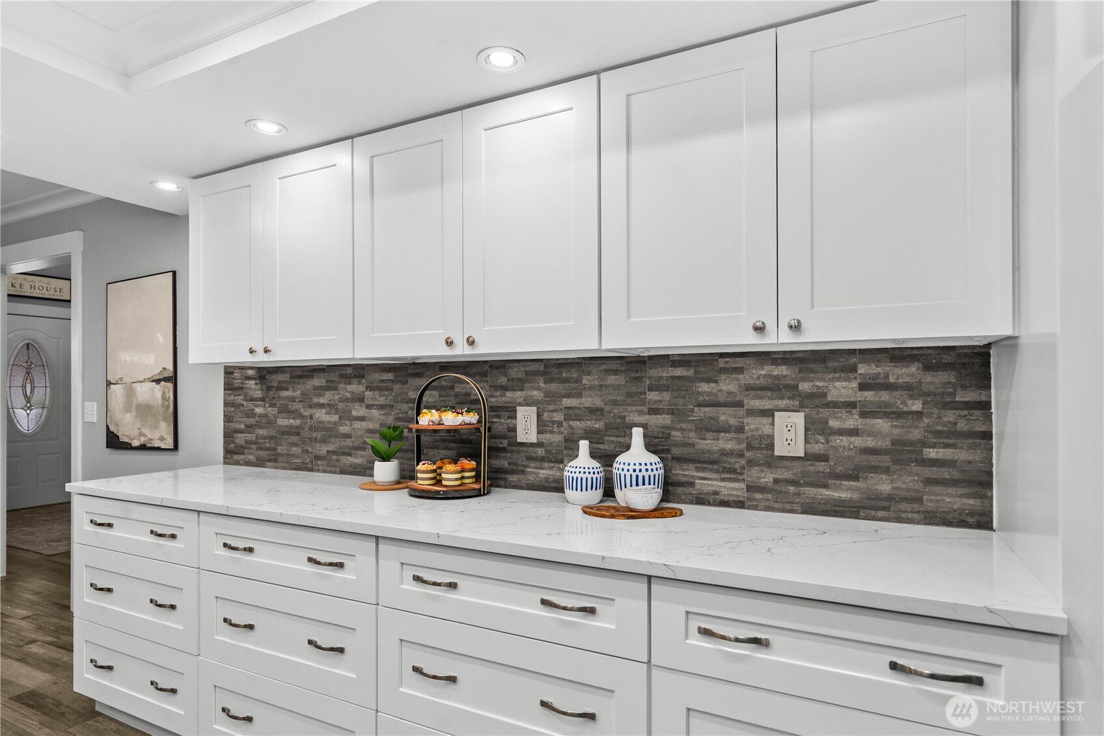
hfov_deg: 86.9
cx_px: 552
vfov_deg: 64.5
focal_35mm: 19
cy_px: 368
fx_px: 583
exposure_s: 1/13
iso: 1000
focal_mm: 19
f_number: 6.3
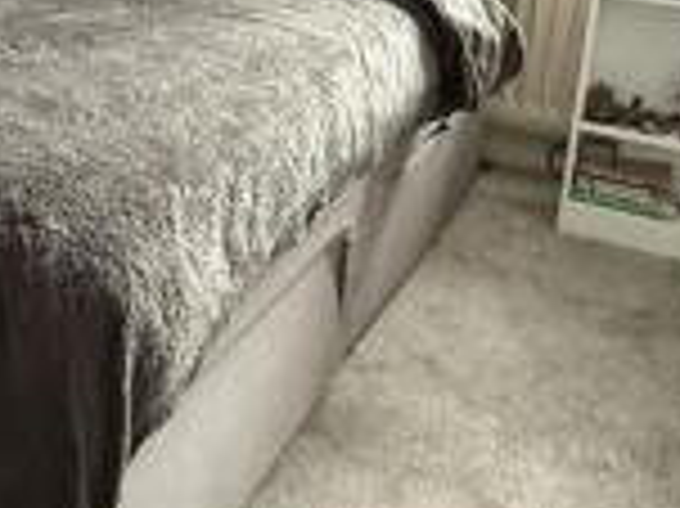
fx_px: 1060
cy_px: -25
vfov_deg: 25.4
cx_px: 182
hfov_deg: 34.9
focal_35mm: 54
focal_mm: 2.22
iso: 1000
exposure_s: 1/60
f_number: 2.2
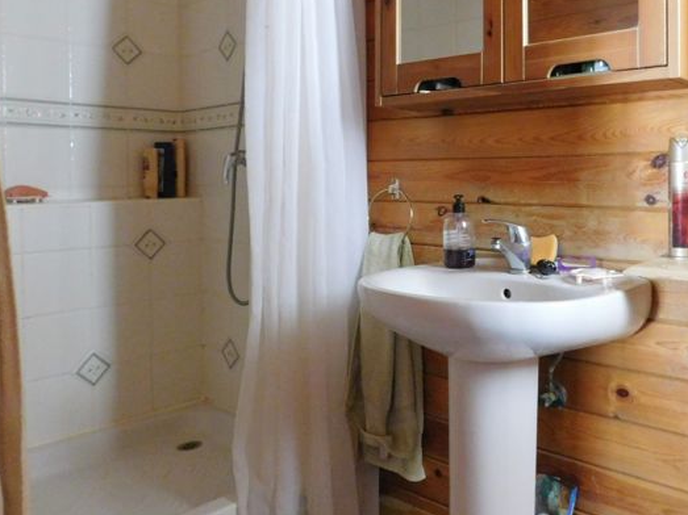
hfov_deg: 57.3
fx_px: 616
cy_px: 192
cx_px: 449
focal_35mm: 31
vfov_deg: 45.0
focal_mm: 4
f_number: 3
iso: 720
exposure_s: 1/8
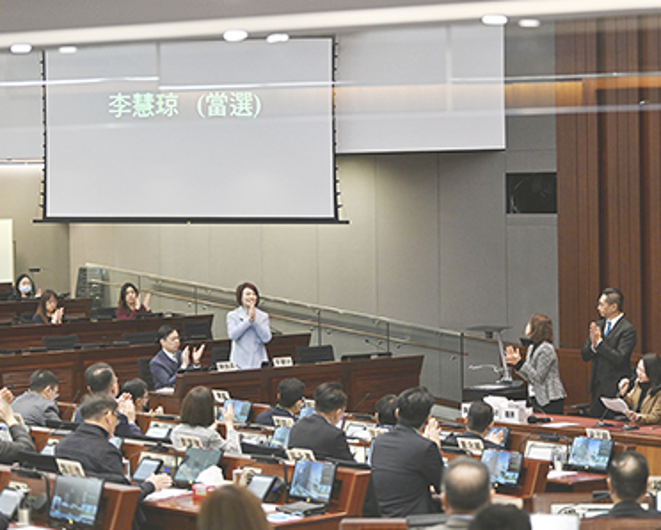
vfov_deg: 14.1
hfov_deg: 17.6
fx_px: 2133
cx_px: 405
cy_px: 256
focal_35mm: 109
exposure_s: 1/80
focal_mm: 90
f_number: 2.8
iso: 2500
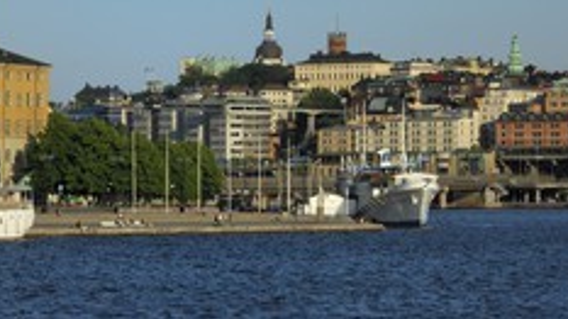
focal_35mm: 199
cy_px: -17
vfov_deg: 6.1
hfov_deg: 10.8
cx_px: 99
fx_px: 2997
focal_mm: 70
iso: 100
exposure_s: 1/250
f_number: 11
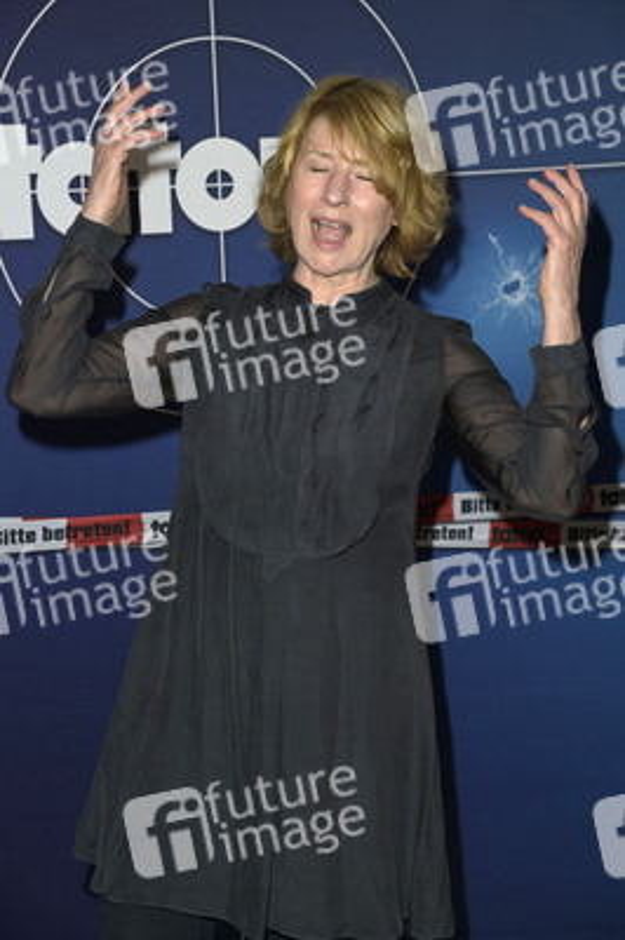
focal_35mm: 78
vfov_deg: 26.0
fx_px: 2035
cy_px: 470
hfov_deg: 17.5
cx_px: 312
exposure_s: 1/250
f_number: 5.6
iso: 640
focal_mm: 78
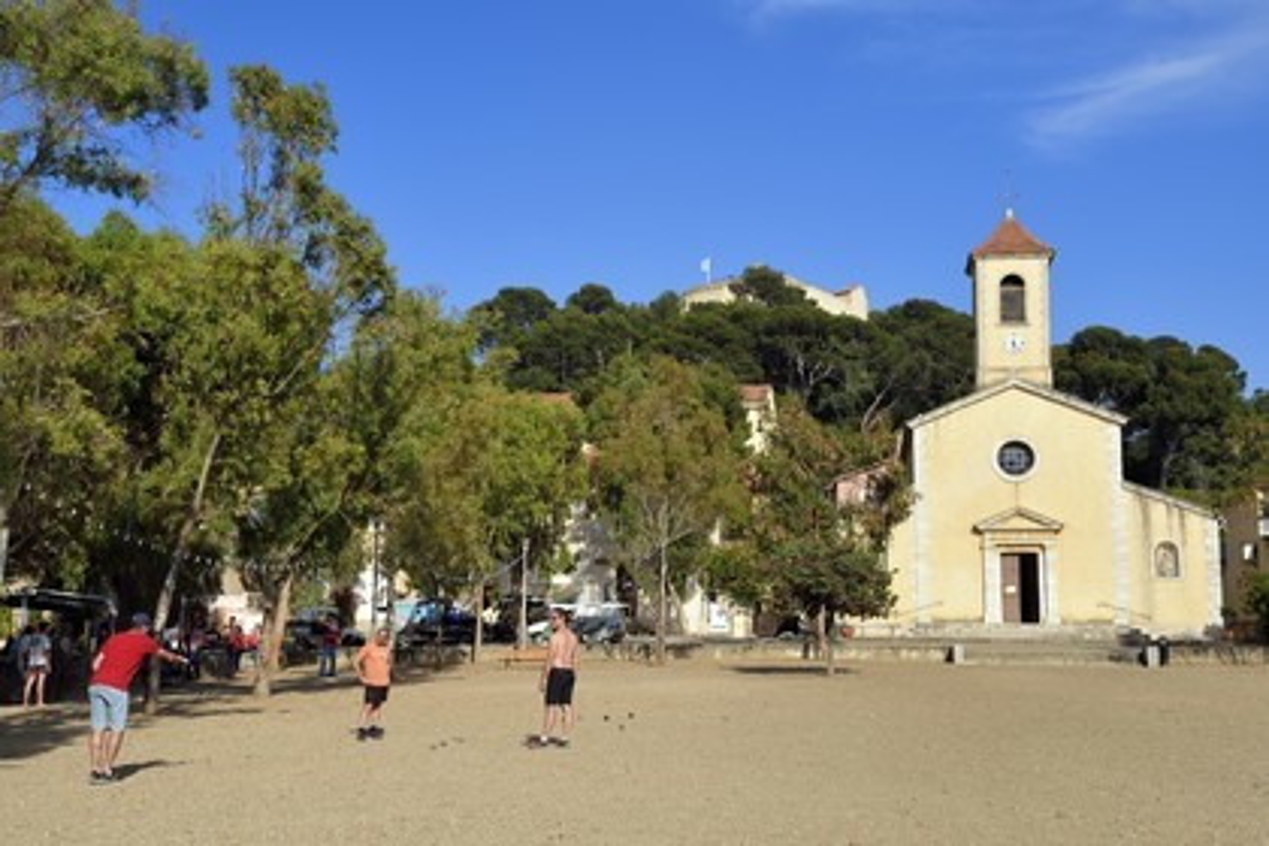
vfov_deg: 27.0
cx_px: 634
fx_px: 1762
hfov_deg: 39.6
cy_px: 423
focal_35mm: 50
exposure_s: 1/250
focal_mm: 50
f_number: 14
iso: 200
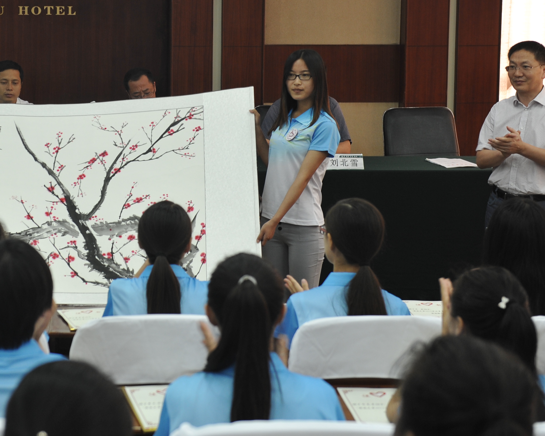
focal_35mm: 83
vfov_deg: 18.4
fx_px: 1339
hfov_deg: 22.7
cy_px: 107
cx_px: 122
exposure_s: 1/50
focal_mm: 48
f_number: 3.5
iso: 800
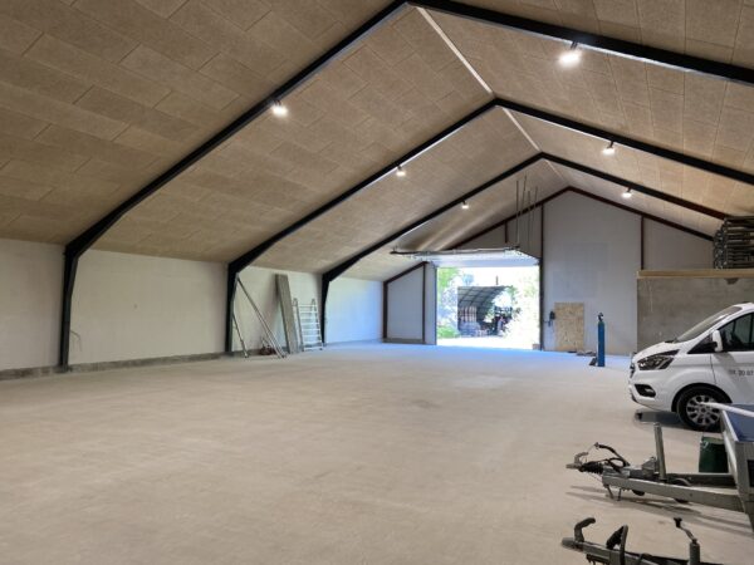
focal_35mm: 26
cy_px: 282
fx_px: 566
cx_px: 377
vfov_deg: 53.1
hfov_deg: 67.3
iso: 64
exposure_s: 1/100
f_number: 1.8
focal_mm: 4.25
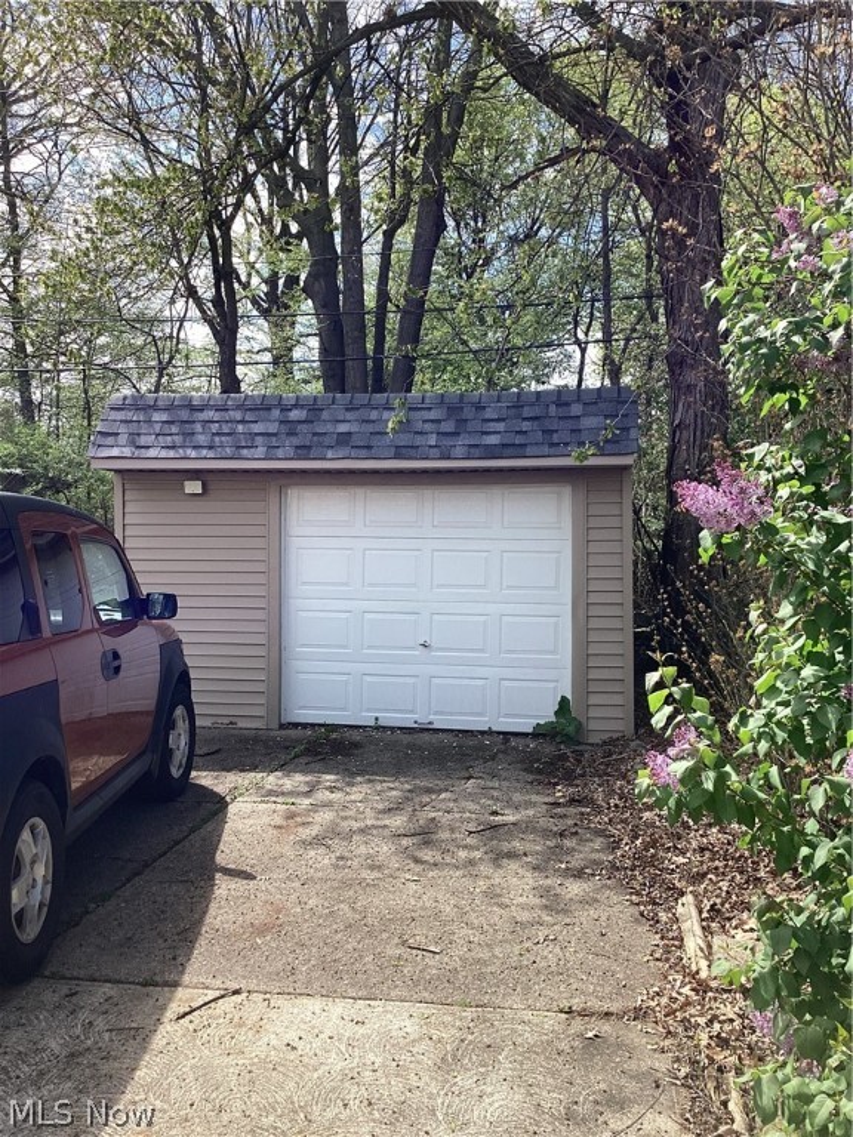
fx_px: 1019
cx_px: 426
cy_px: 568
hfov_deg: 45.4
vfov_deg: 58.4
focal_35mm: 31
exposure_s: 1/627
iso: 25
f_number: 2.4
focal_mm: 3.3
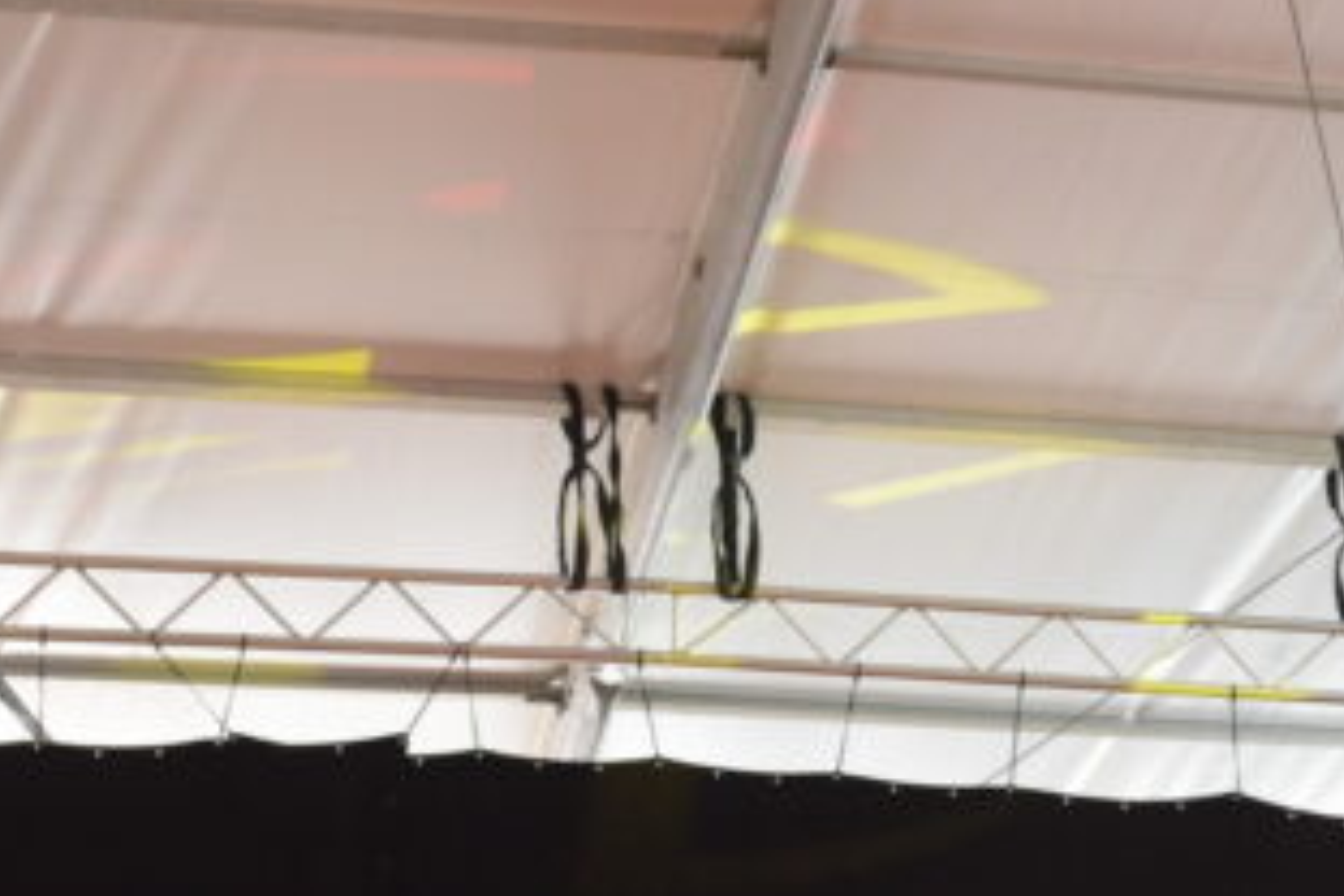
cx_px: 1038
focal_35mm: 146
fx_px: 5450
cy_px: 922
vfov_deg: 9.3
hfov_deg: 14.0
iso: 5000
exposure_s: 1/250
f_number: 5.6
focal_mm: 70
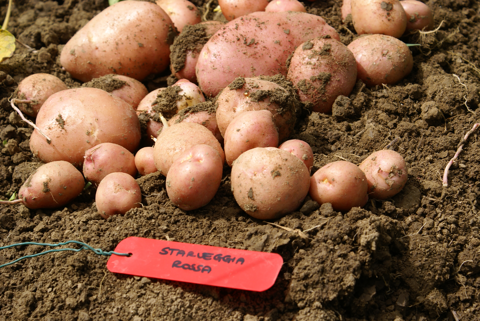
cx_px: 240
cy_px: 160
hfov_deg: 22.6
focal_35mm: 90
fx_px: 1201
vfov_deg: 15.2
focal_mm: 60
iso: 100
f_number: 10
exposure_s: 1/125
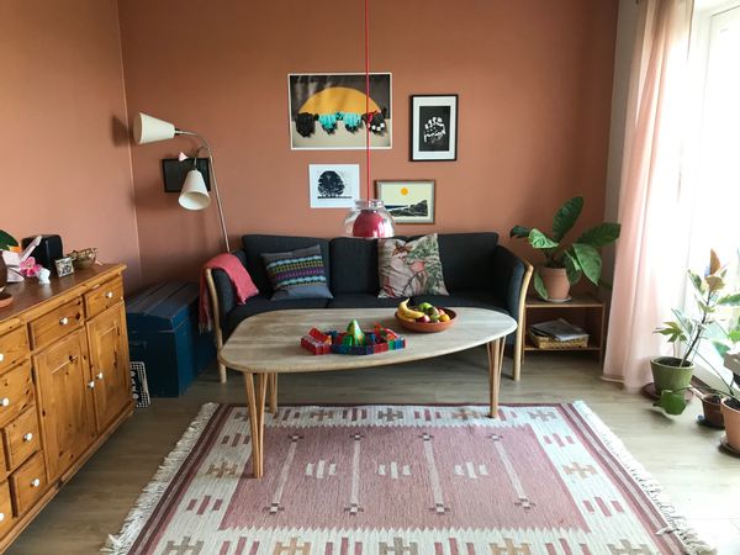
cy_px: 278
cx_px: 370
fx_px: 599
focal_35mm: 28
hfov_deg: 63.4
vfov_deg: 49.7
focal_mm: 3.99
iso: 32
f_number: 1.8
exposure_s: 1/33
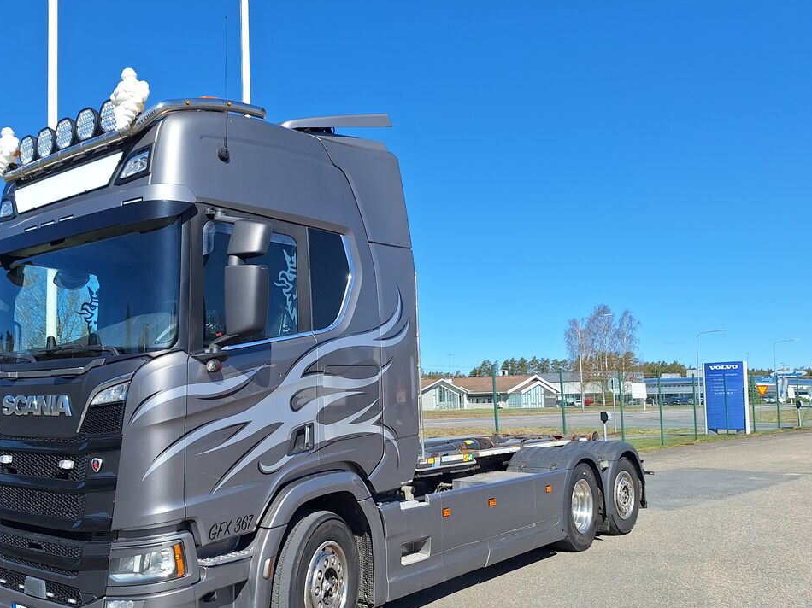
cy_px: 378
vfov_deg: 45.1
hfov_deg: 57.2
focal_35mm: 31
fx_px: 727
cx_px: 277
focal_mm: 5.54
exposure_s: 1/3175
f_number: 1.8
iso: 40
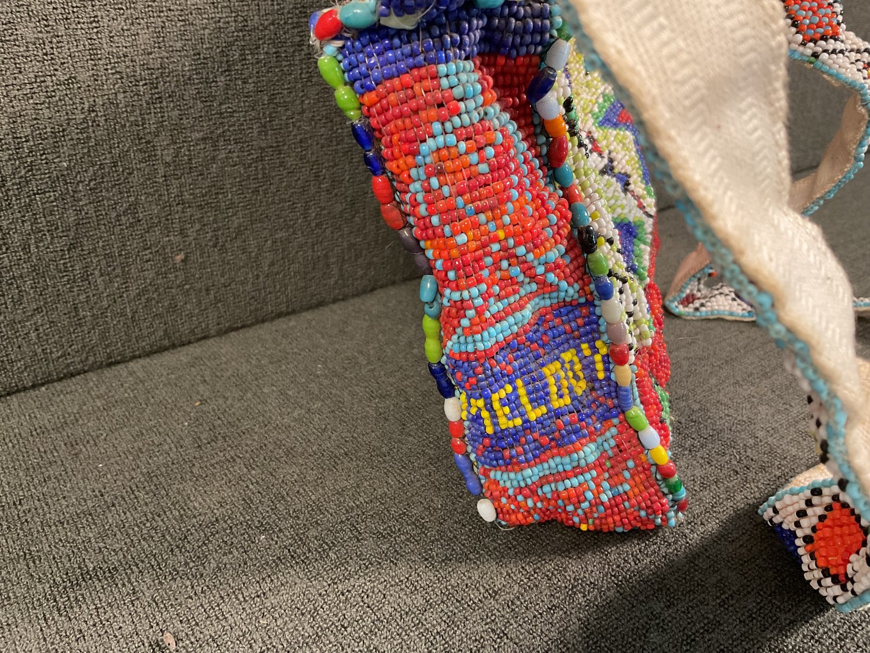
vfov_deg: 48.2
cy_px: 326
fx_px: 729
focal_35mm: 29
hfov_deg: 61.7
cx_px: 435
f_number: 1.8
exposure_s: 1/30
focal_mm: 3
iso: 320
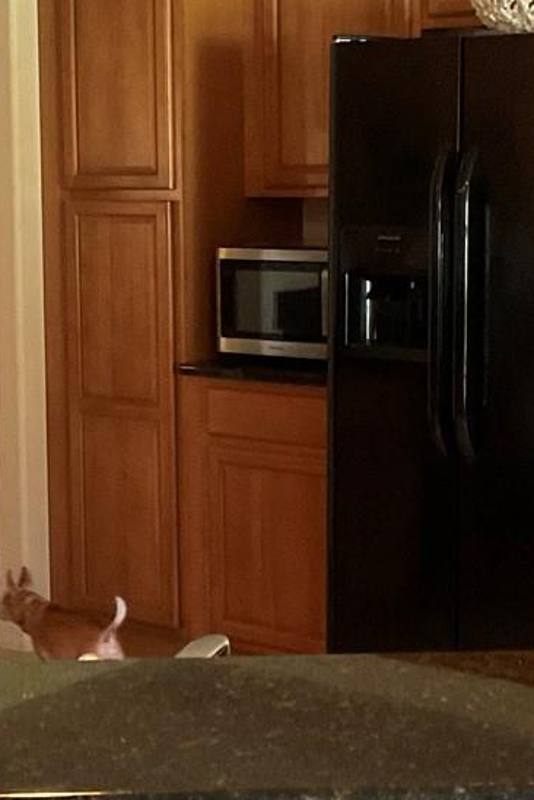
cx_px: -7
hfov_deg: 15.3
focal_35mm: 88
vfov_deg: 23.0
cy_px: 280
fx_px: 1955
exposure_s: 1/60
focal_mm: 3
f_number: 1.8
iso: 250
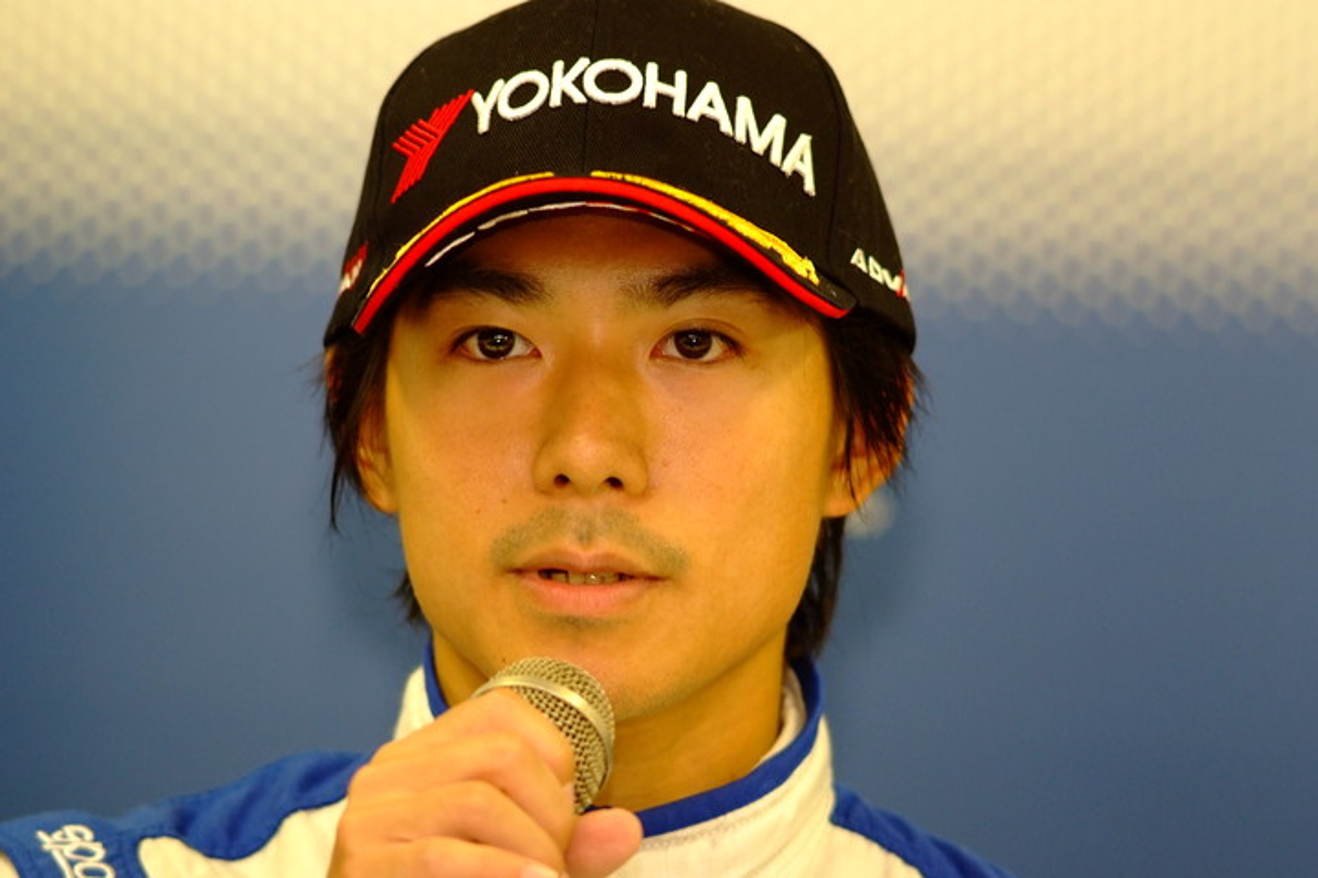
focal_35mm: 270
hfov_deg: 7.6
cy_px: 439
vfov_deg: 5.1
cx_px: 659
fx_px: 9884
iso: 800
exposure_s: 1/125
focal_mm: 180
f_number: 2.8
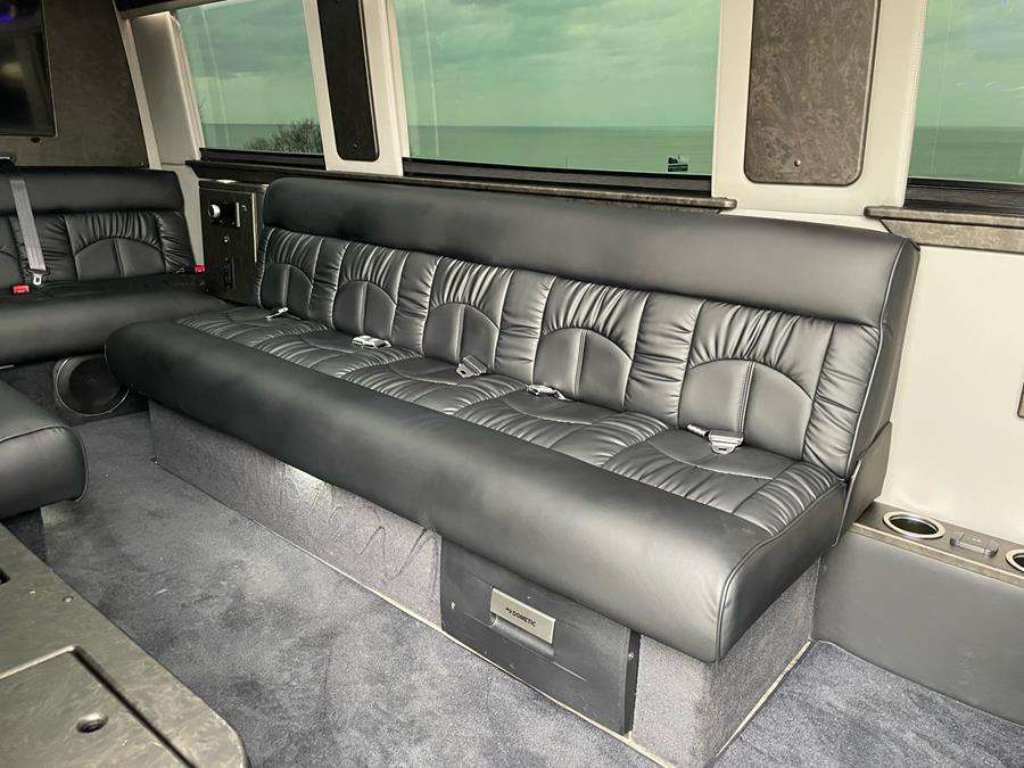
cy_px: 384
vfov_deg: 53.1
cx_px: 512
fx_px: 769
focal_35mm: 26
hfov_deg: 67.3
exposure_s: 1/60
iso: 400
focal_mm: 4.2
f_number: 1.6
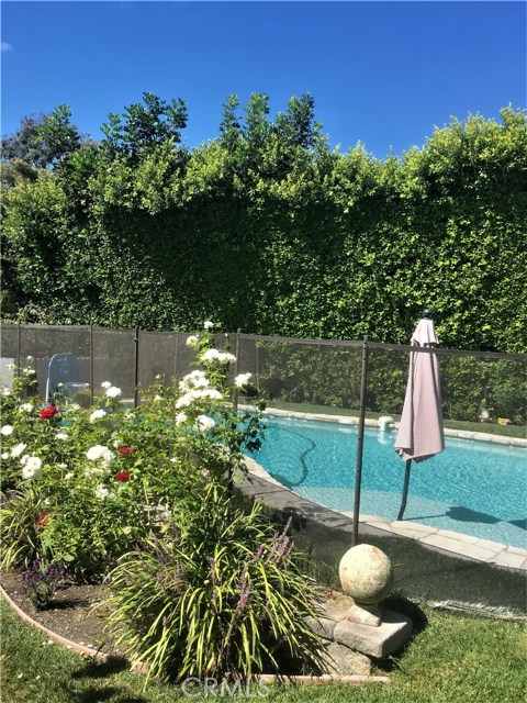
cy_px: 352
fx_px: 589
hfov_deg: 48.2
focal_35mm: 29
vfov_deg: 61.7
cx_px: 264
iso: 25
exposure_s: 1/864
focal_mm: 4.15
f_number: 2.2
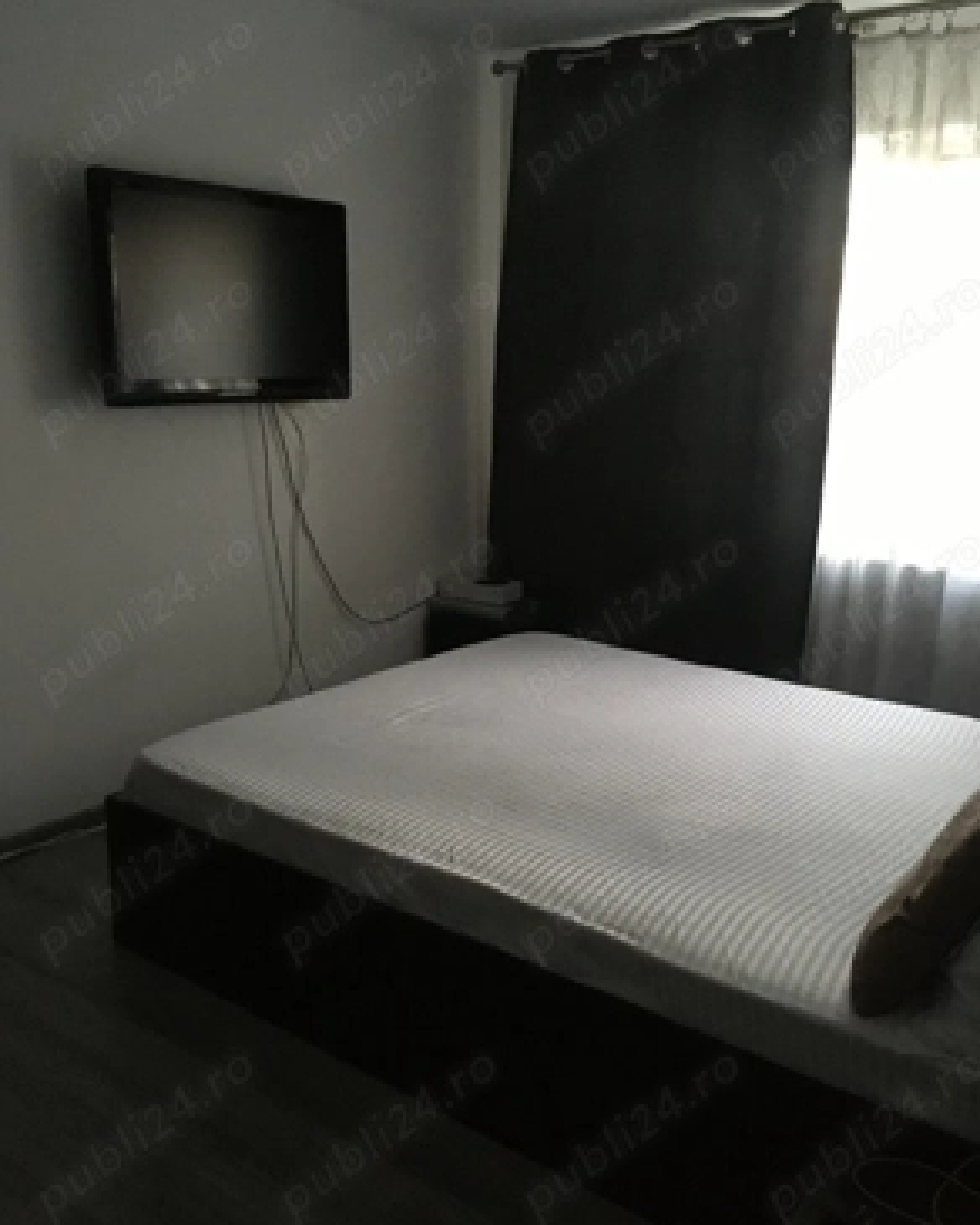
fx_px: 1124
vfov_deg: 57.1
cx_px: 490
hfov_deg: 47.1
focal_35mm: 31
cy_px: 668
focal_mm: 4.15
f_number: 2.2
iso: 250
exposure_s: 1/17
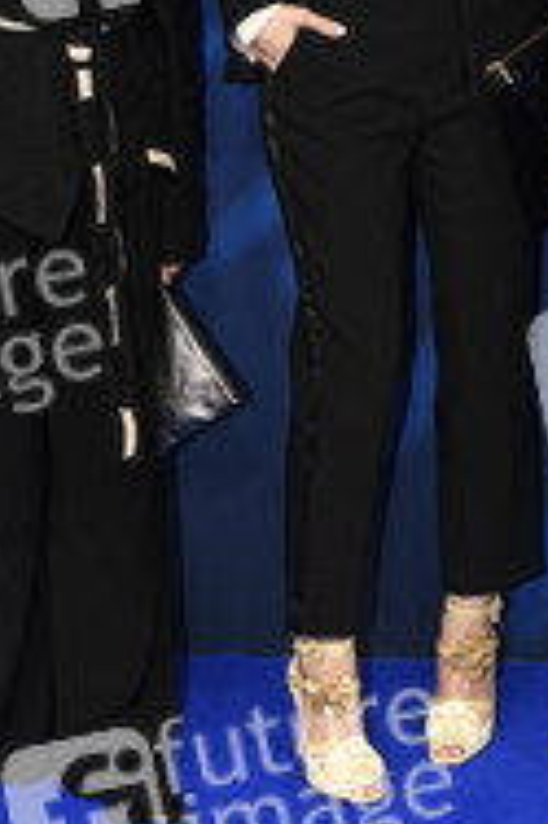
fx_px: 1944
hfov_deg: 16.0
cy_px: 136
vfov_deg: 23.5
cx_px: 355
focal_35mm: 85
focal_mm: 40
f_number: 4
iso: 800
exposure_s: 1/250
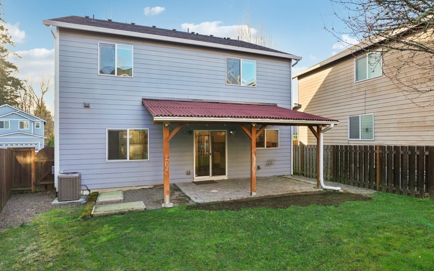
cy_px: 140
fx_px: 237
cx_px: 213
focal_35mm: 20
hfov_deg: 85.1
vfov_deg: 59.6
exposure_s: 1/60
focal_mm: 19
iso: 400
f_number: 8
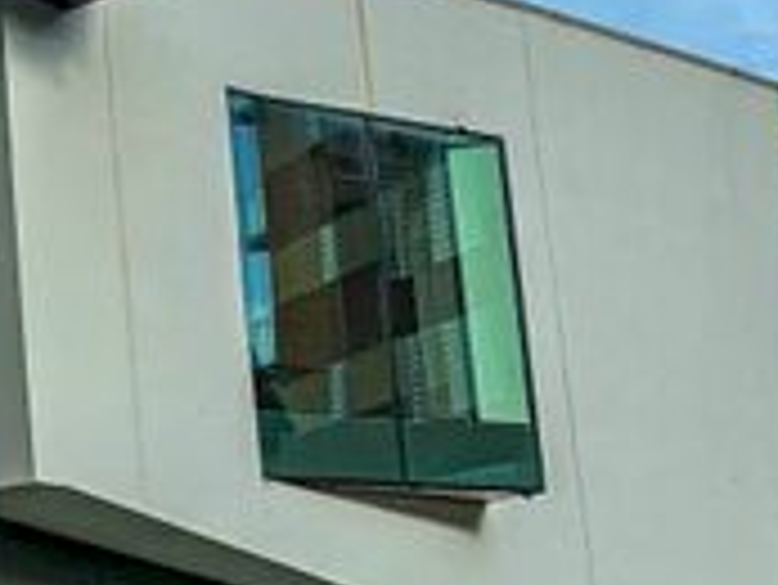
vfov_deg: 14.1
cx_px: -423
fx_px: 2362
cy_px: 254
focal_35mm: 105
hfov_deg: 16.8
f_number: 1.8
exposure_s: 1/1900
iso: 25
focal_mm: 4.25
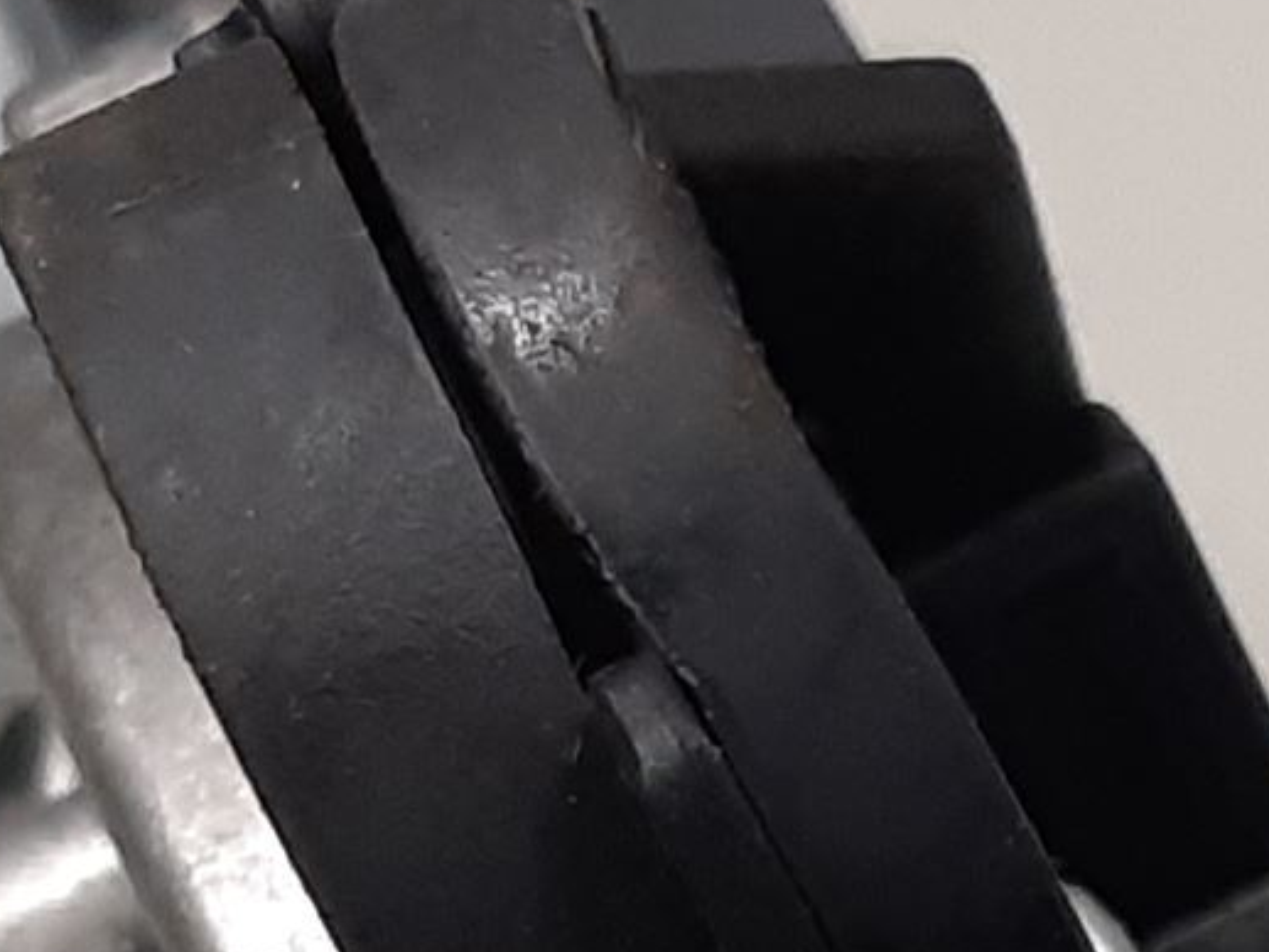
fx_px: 3777
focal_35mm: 103
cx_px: 1460
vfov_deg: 13.2
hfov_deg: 18.2
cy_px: 1610
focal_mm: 3.93
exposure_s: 1/50
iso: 125
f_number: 1.7
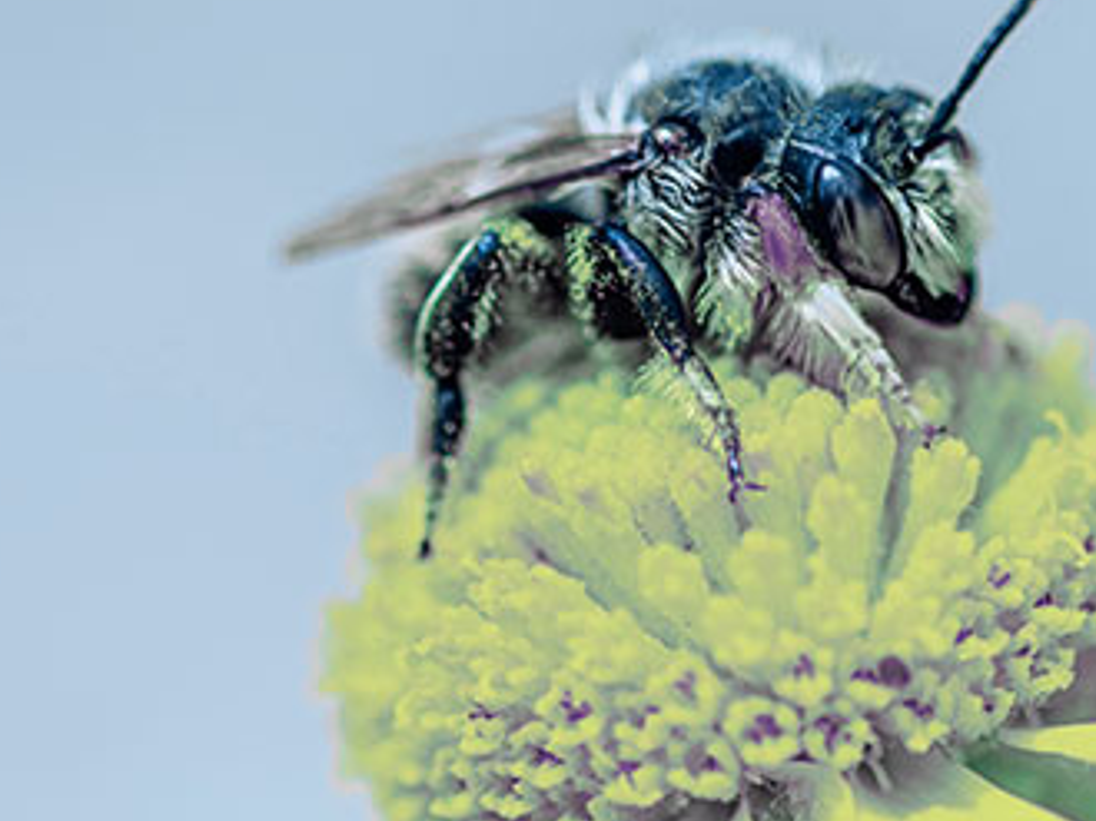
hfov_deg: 6.5
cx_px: 591
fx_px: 9681
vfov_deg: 4.9
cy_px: 341
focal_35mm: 306
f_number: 8.5
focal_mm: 210
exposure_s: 1/500
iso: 400
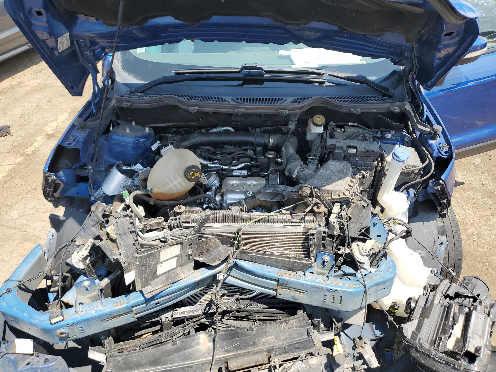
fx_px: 373
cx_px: 248
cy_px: 186
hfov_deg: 67.3
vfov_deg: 53.1
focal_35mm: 26
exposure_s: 1/1250
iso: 50
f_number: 1.5
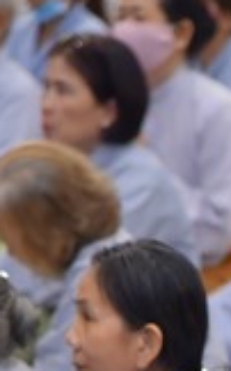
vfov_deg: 4.3
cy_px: 627
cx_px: 376
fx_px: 4944
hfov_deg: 2.7
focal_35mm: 490
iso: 1250
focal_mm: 120
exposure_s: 1/160
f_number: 4.5
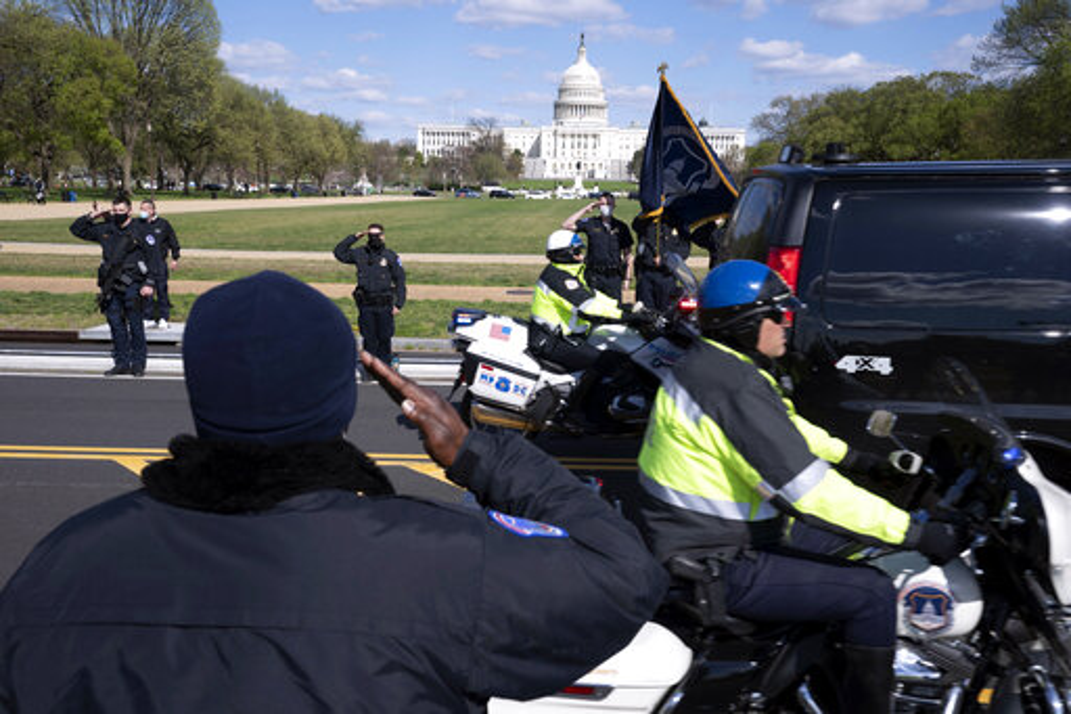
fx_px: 1041
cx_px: 536
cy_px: 357
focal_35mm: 35
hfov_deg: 54.4
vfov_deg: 37.8
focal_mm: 35
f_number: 8
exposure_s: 1/320
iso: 125
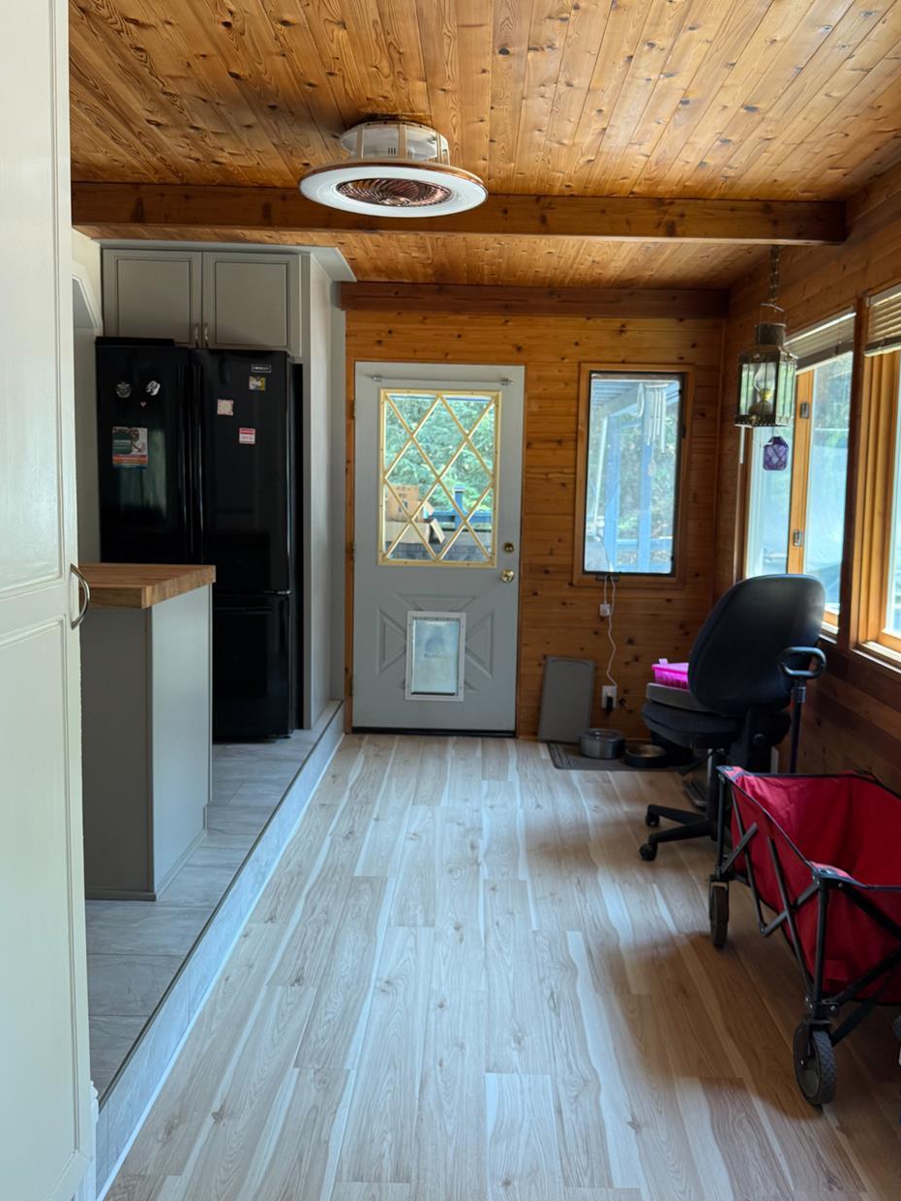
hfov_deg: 48.2
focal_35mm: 29
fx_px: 1006
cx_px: 483
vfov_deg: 61.6
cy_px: 586
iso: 160
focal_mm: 6.76
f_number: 1.78
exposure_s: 1/120
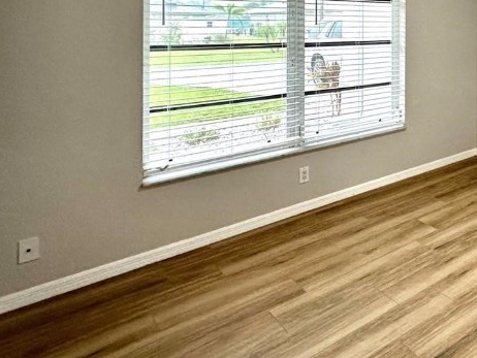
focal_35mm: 31
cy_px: 26
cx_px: 502
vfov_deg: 41.3
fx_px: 427
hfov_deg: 46.3
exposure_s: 1/120
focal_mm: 2.22
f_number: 2.2
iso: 200
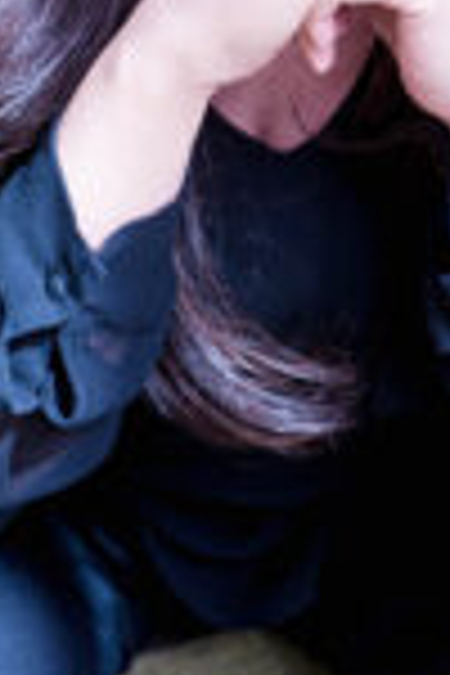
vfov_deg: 8.8
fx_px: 4368
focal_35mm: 233
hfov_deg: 5.9
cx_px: 349
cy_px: -76
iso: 500
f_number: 7.1
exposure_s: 1/100
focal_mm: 70
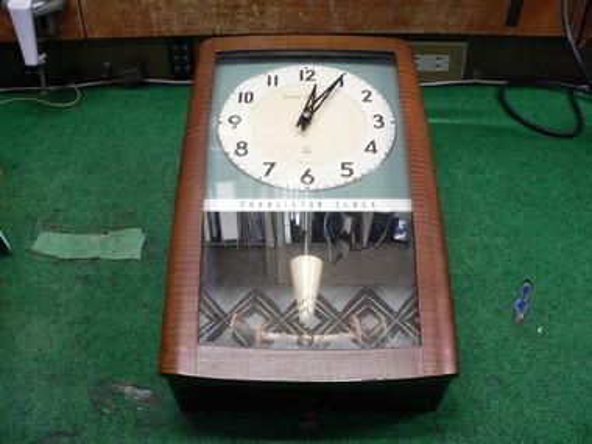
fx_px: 616
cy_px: 222
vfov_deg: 39.7
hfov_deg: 51.4
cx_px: 296
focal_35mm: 36
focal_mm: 6
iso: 200
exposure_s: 1/25
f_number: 2.8
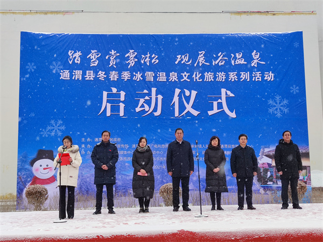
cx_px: 162
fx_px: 448
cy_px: 121
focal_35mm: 48
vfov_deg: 30.3
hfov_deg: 39.7
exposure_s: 1/562
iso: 50
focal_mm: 6.72
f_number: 1.69
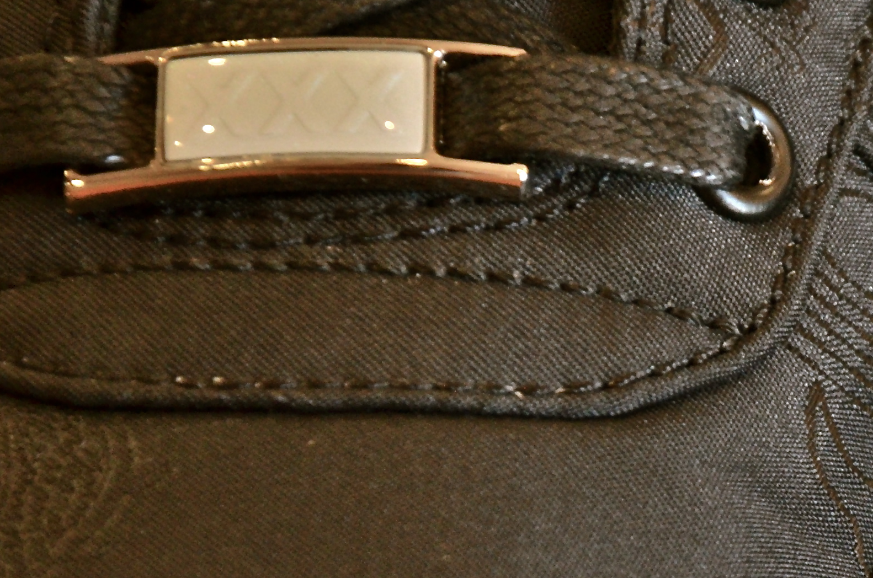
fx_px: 11084
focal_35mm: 458
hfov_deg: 4.5
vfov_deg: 3.0
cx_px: 1036
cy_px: 744
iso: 800
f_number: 5.6
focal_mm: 98
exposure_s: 1/60
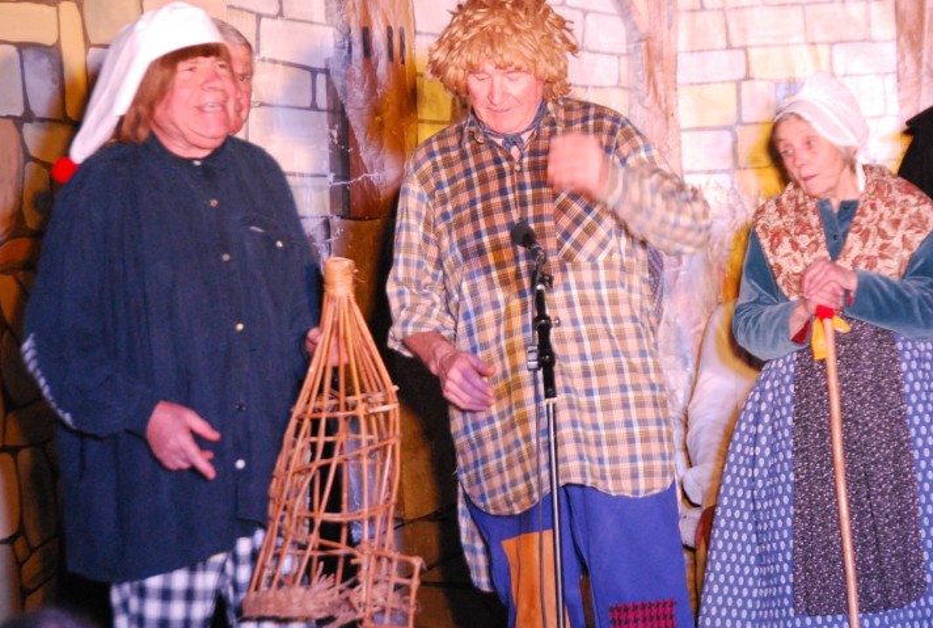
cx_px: 522
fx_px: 4642
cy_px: 246
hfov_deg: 11.5
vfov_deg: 7.7
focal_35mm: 179
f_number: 5.3
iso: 1600
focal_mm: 95
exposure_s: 1/30
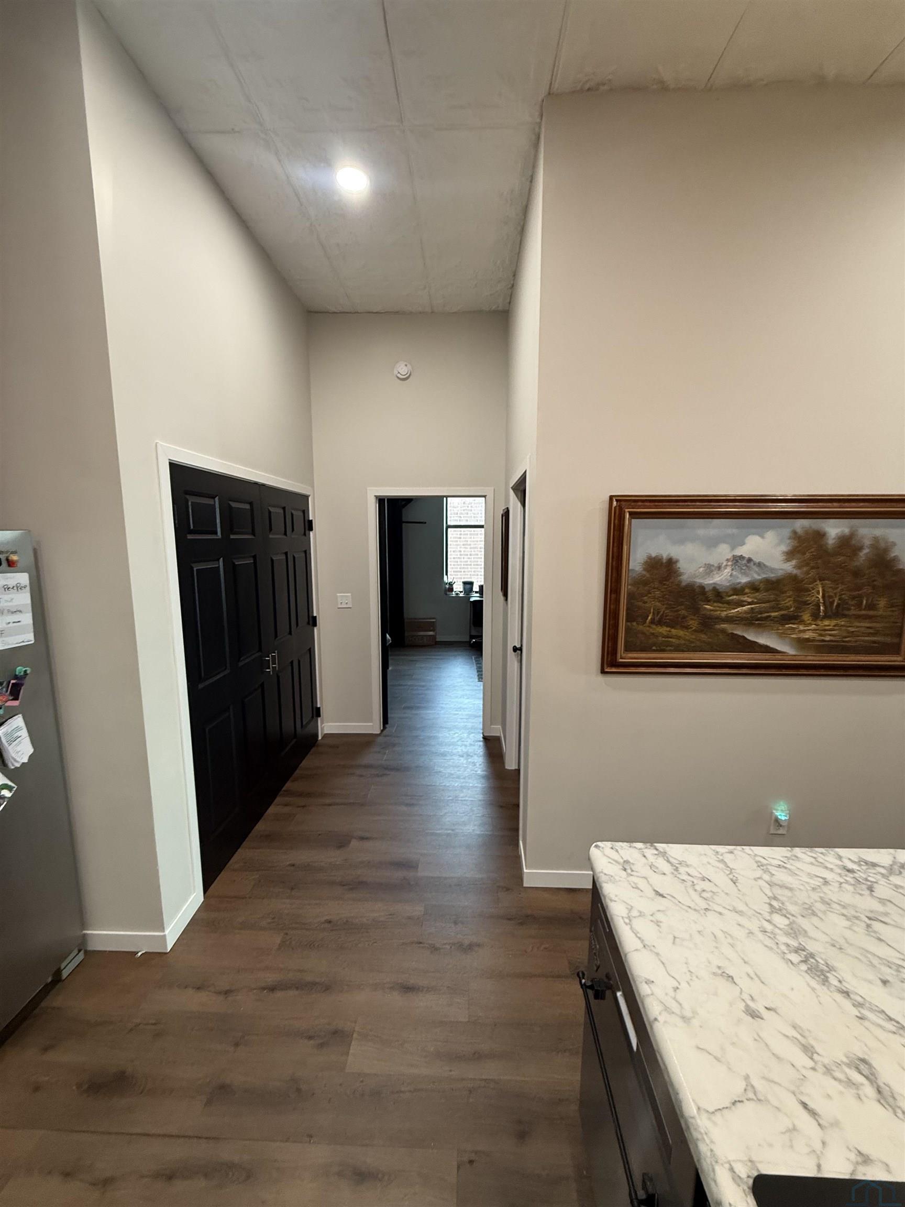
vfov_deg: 102.1
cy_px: 604
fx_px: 488
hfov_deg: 85.7
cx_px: 452
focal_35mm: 14
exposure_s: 1/60
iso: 250
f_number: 2.2
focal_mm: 2.22
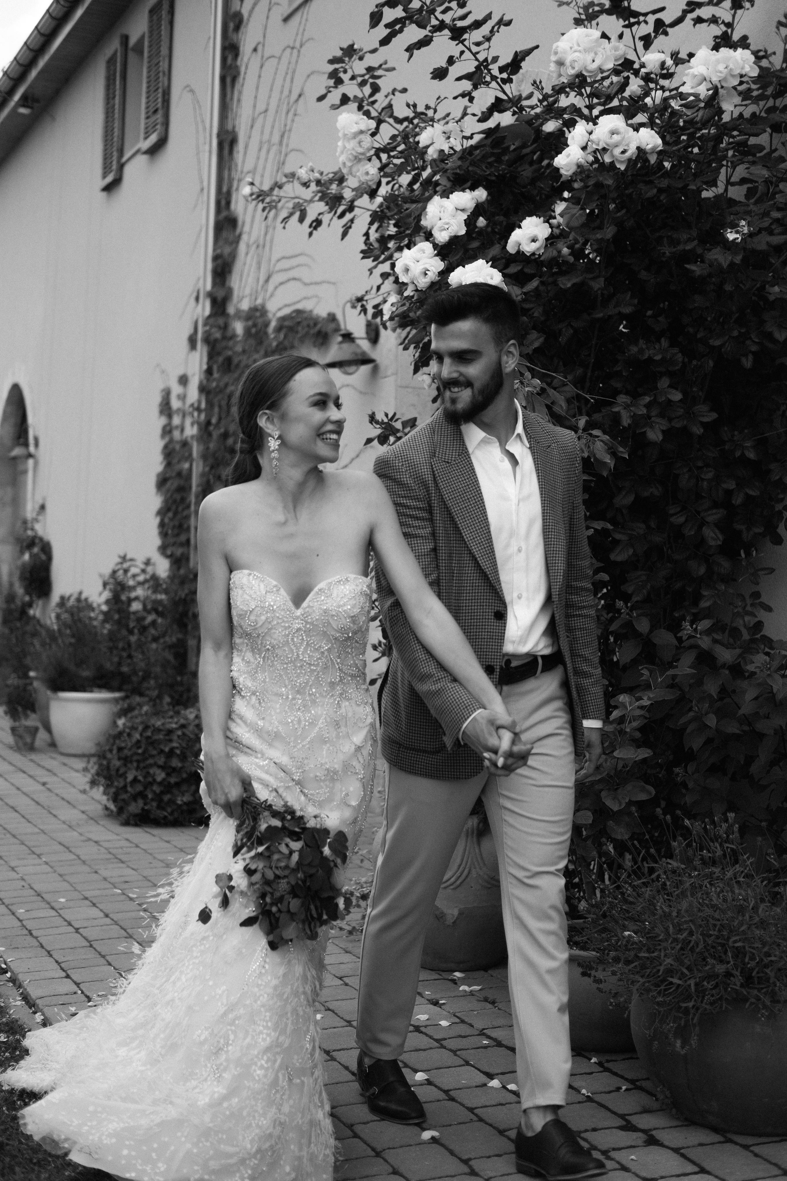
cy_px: 590
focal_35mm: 53
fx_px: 1738
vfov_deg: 37.5
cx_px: 394
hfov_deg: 25.5
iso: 320
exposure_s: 1/2000
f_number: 2
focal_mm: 35
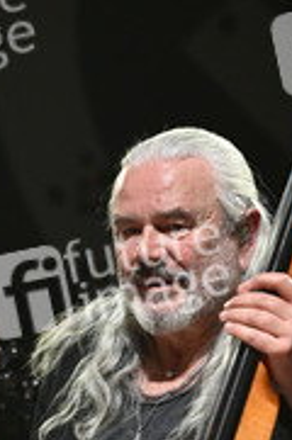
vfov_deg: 4.7
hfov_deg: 3.1
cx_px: 175
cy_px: 404
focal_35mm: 443
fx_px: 5410
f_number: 4.5
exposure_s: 1/400
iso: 4000
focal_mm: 200
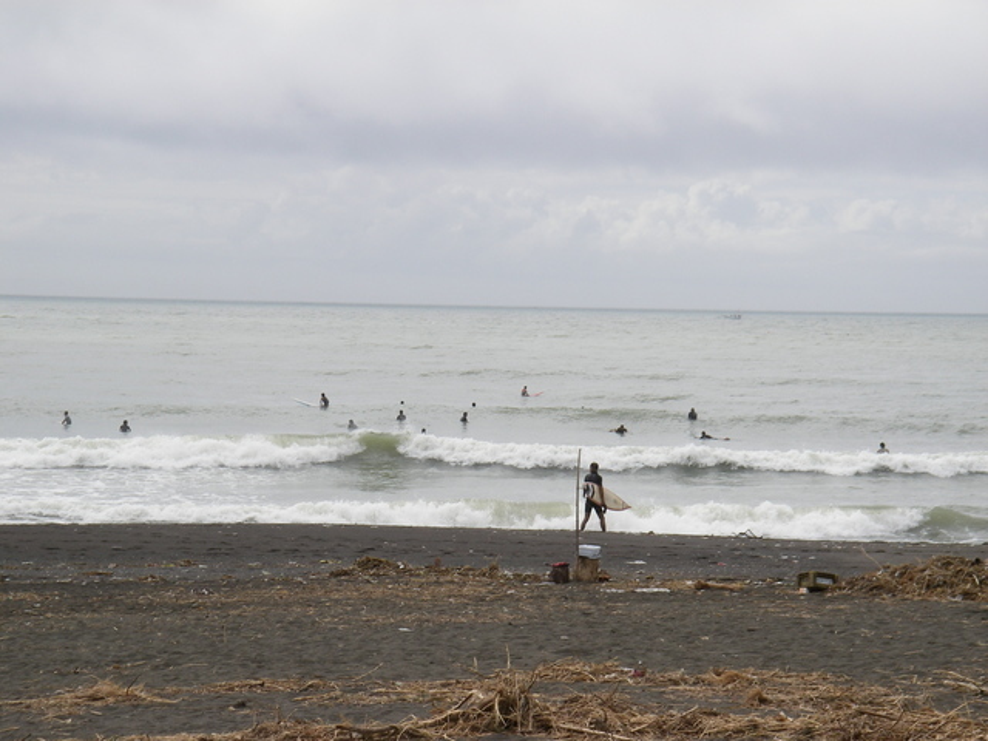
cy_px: 370
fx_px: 3254
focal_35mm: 114
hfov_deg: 17.3
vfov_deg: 13.0
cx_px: 494
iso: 64
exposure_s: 1/200
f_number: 8
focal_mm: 18.9
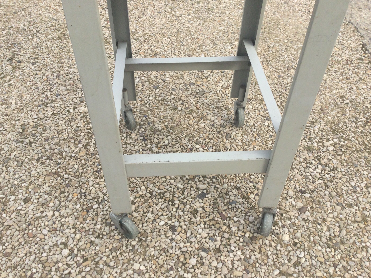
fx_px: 343
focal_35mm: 32
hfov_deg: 56.8
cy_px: 141
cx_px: 183
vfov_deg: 44.2
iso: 25
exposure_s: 1/646
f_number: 2.4
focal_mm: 3.3
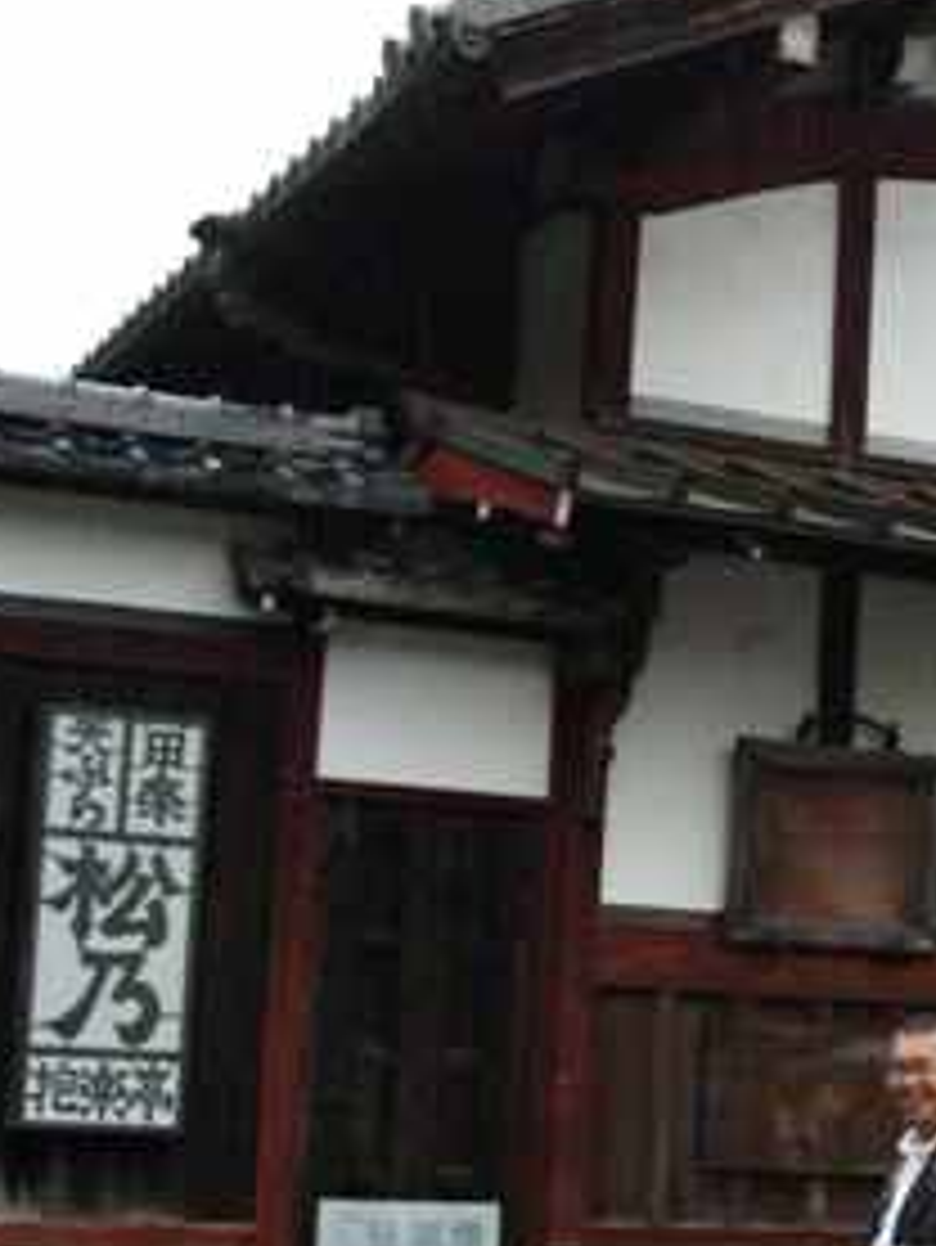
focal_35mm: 80
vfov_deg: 24.4
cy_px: 605
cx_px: 1264
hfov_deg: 17.2
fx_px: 2882
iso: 800
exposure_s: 1/180
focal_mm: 24
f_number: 6.7
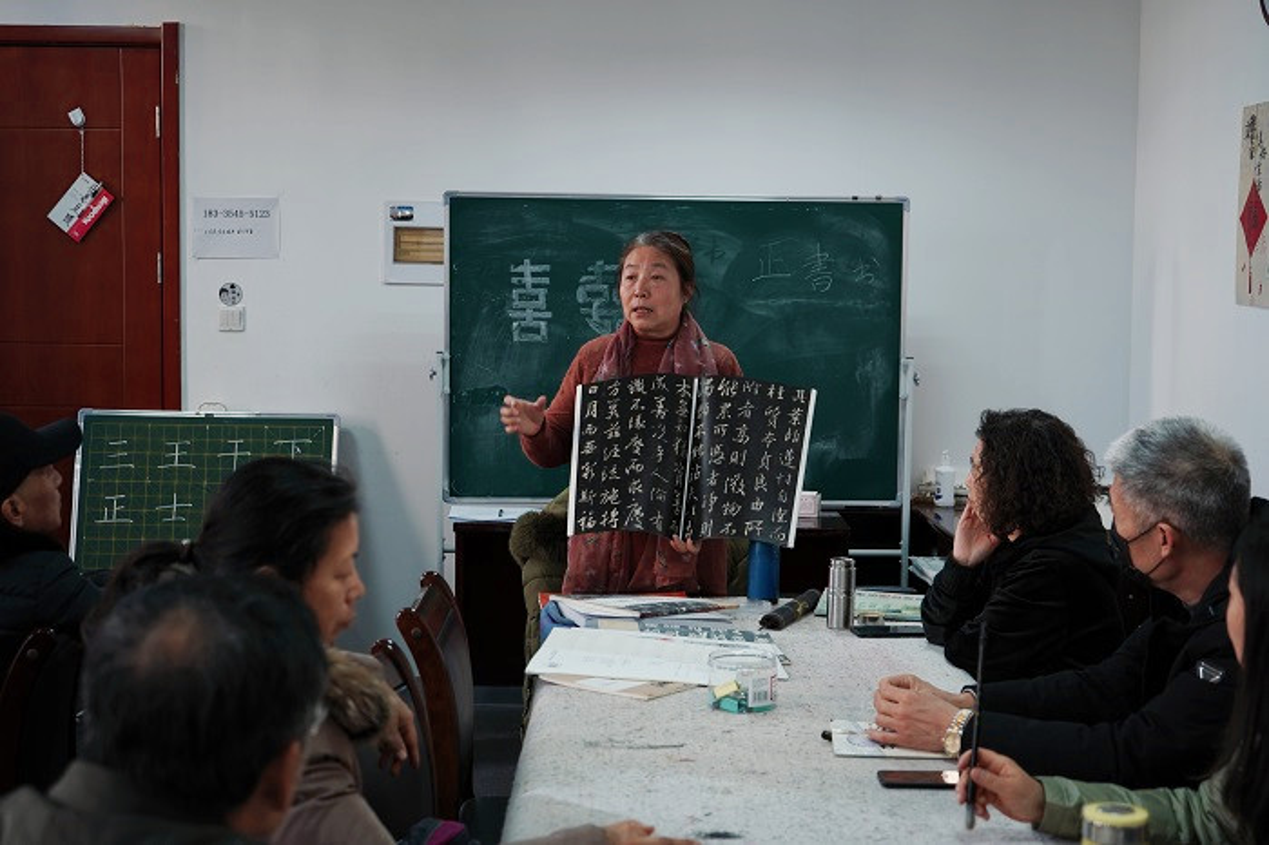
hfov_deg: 38.2
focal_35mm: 52
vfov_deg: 26.0
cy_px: 422
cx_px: 634
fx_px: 1832
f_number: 5
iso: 500
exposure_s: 1/40
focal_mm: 52
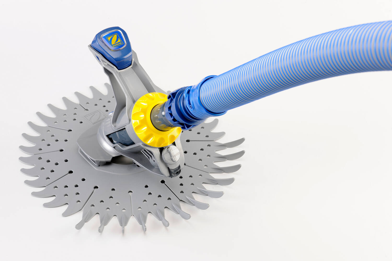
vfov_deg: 19.5
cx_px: 196
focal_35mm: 70
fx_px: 762
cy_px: 130
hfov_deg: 28.8
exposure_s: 1/100
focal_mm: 70
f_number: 14
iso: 100
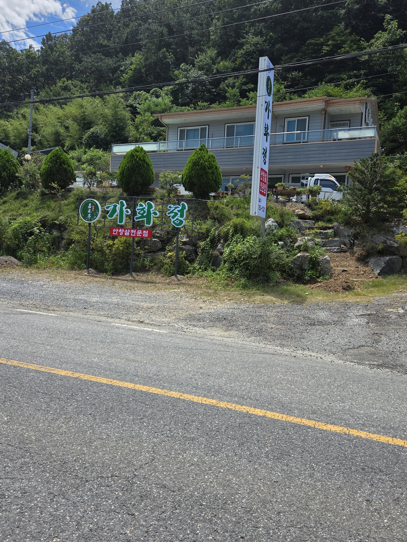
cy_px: 265
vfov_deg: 67.3
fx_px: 408
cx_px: 223
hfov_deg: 53.0
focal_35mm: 26
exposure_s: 1/4187
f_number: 1.8
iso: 80
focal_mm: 5.4
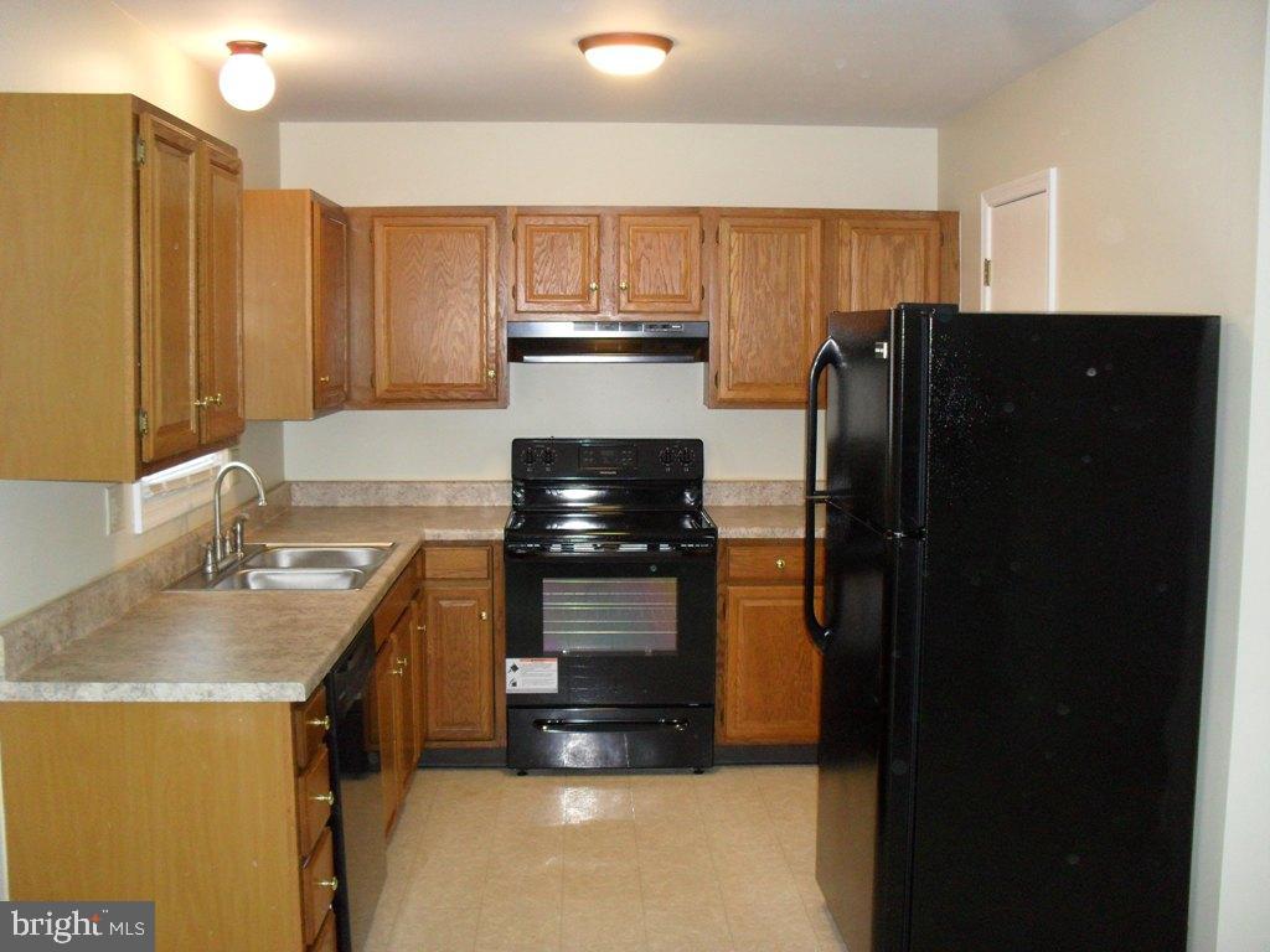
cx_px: 635
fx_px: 1284
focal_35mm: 35
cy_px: 476
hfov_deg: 52.6
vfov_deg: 40.7
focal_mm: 6.3
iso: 240
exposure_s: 1/45
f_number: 3.2
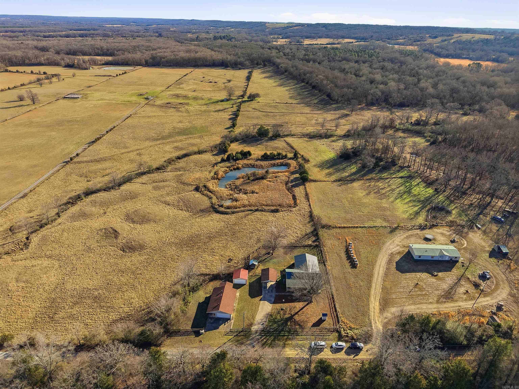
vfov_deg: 56.8
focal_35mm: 24
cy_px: 194
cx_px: 260
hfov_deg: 71.6
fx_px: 360
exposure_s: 1/5000
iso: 430
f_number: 1.8
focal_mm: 8.7
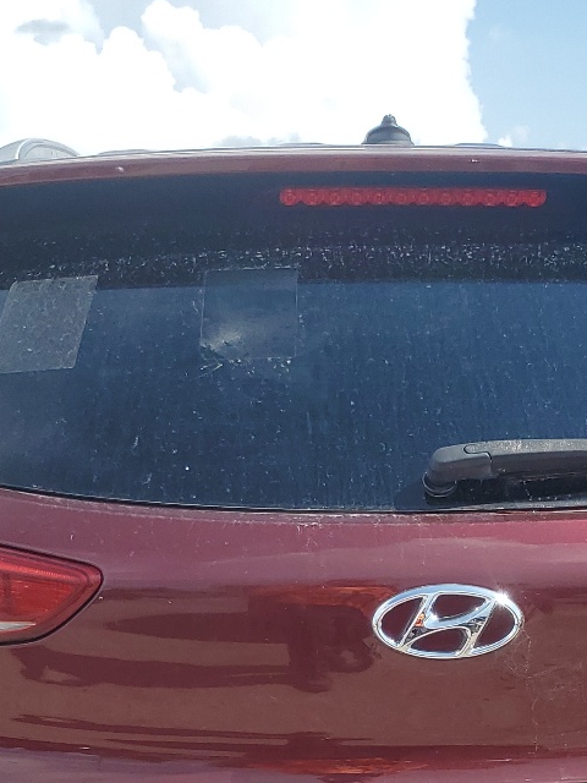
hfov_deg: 22.5
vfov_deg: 28.8
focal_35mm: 65
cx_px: 407
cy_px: 691
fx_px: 1470
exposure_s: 1/3333
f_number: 1.5
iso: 50
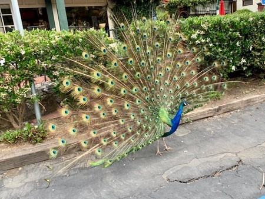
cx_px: 132
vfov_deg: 53.1
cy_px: 100
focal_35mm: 26
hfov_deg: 67.3
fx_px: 199
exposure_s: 1/122
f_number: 1.8
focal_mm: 4.25
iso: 25
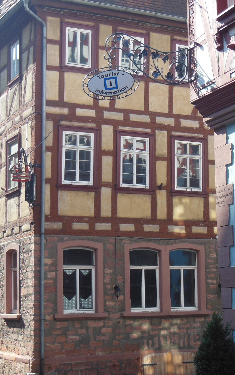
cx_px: 146
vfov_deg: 25.5
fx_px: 830
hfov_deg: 16.1
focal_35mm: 81
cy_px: 180
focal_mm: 9.3
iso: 125
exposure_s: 1/160
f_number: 4.7
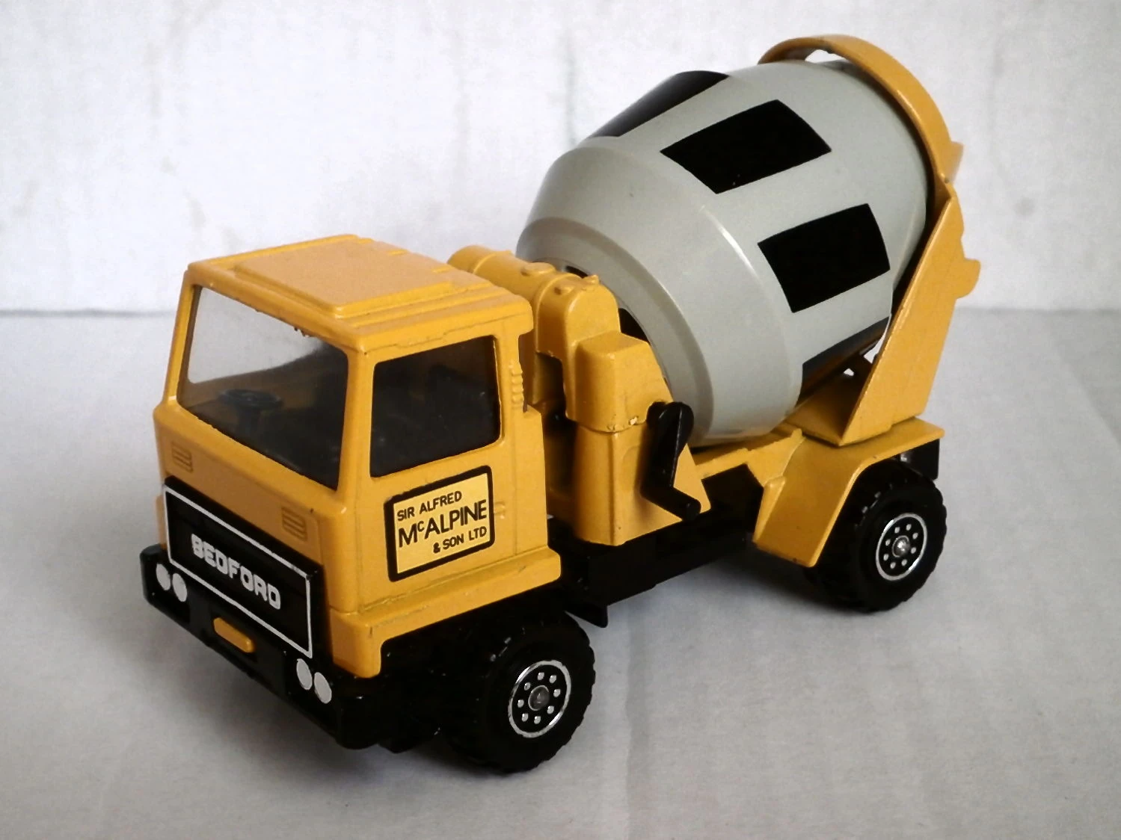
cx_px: 560
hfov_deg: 40.4
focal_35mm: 47
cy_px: 420
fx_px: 1522
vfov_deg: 30.9
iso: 320
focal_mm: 8.3
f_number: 3.4
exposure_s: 1/40
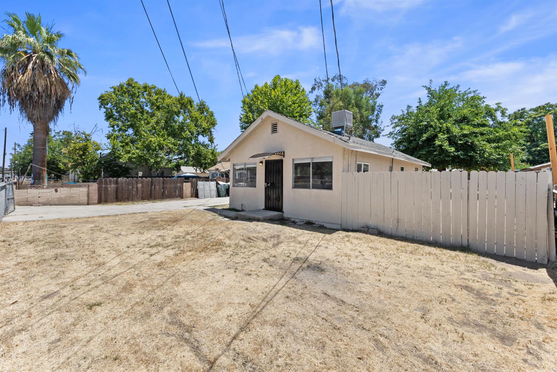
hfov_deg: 104.3
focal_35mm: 14
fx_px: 217
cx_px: 278
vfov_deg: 81.2
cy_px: 186
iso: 80
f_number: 10
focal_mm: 14
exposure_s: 1/200
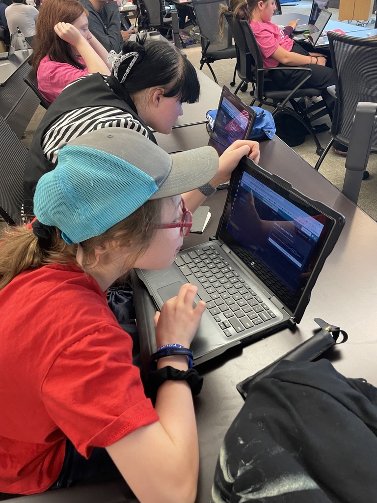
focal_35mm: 26
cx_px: 188
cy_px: 252
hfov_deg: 53.1
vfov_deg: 67.3
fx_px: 378
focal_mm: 4.2
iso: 320
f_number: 1.6
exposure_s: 1/60
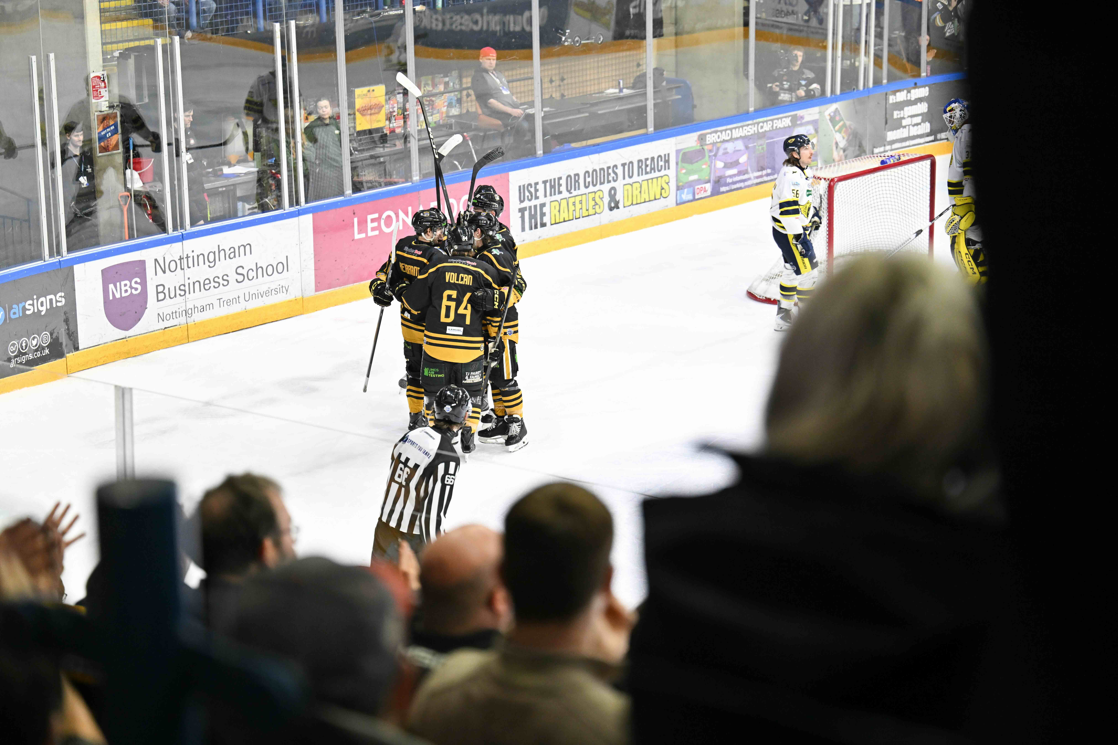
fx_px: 2453
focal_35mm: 79
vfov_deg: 17.3
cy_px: 372
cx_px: 559
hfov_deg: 25.7
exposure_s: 1/1000
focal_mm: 79
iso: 1600
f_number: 2.8
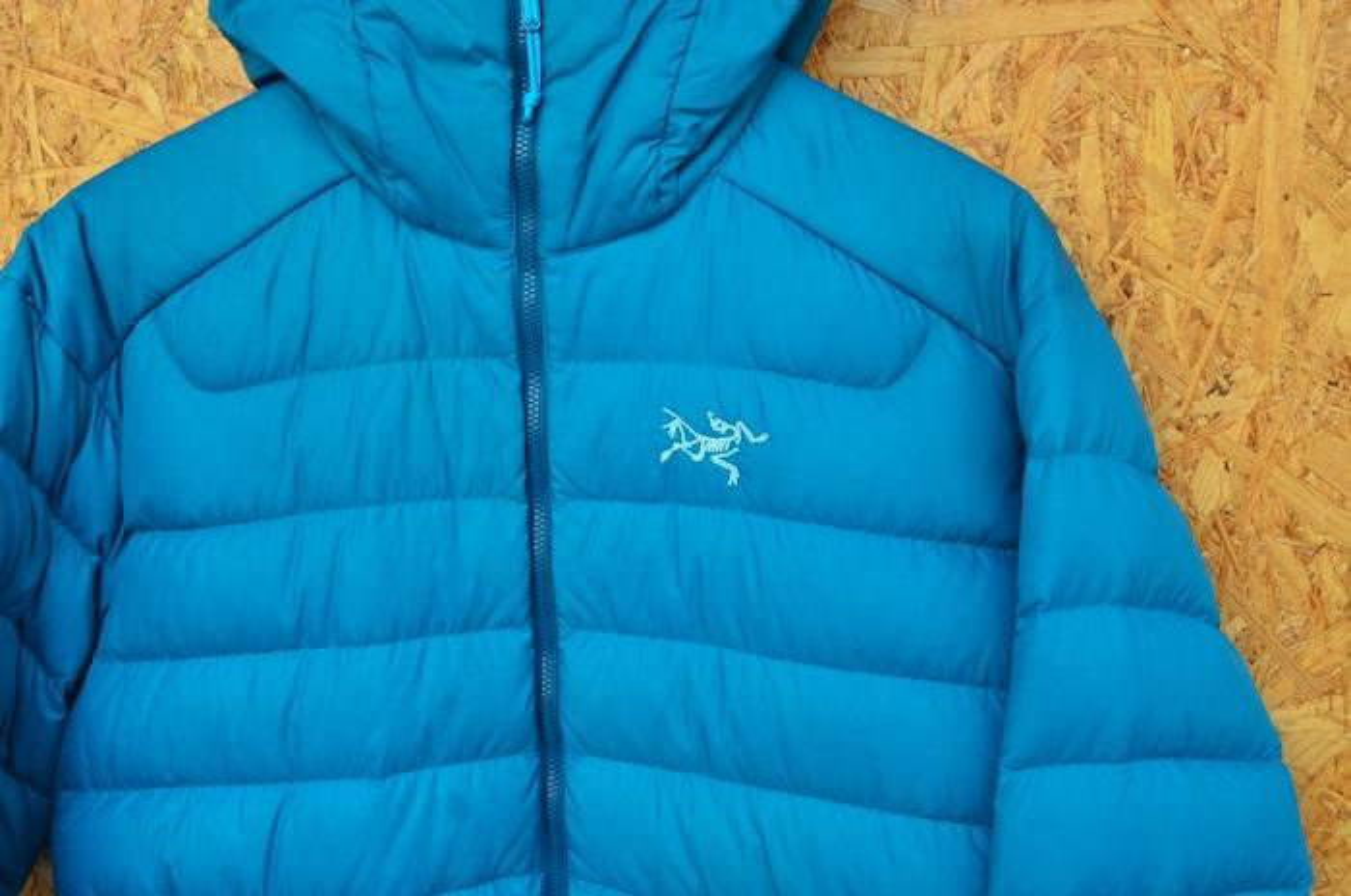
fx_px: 1461
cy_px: 448
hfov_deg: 49.6
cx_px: 676
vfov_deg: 34.1
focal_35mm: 39
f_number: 7.1
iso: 800
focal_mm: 26
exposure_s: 1/125
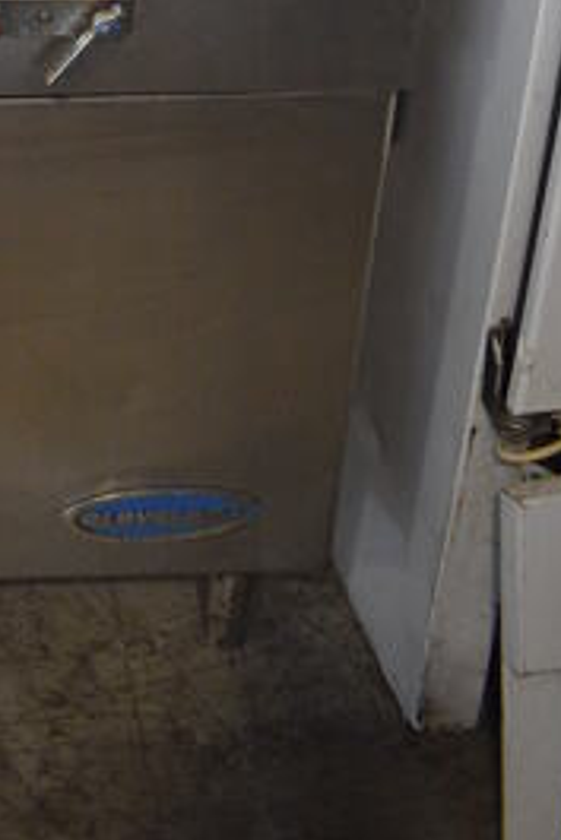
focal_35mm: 93
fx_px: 2171
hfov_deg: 13.7
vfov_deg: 19.3
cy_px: -395
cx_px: -333
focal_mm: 18
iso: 800
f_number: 3.5
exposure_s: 1/160
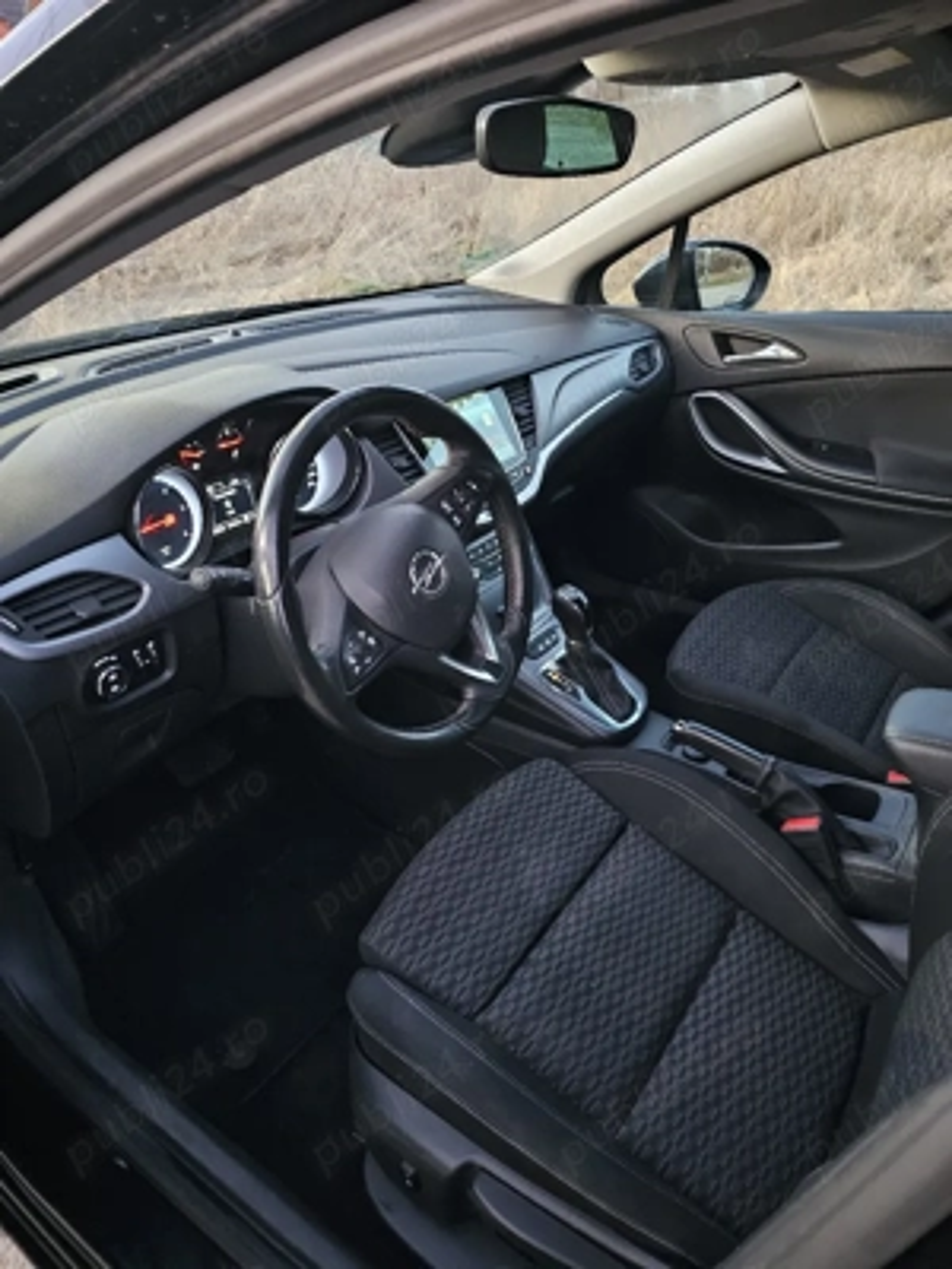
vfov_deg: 73.9
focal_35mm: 23
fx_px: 843
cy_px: 634
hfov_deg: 58.9
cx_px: 476
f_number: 1.7
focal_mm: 6.3
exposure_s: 1/25.1
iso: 1250
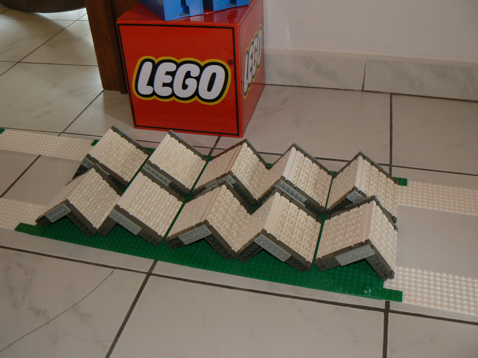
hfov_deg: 51.4
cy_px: 179
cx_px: 239
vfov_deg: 39.7
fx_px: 497
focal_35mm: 36
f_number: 2.8
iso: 100
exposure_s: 1/10
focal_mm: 6
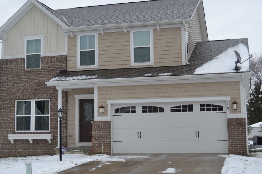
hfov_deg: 34.7
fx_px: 419
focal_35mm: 58
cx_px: 123
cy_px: 85
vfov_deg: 23.5
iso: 100
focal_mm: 35
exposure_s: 1/160
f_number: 6.3
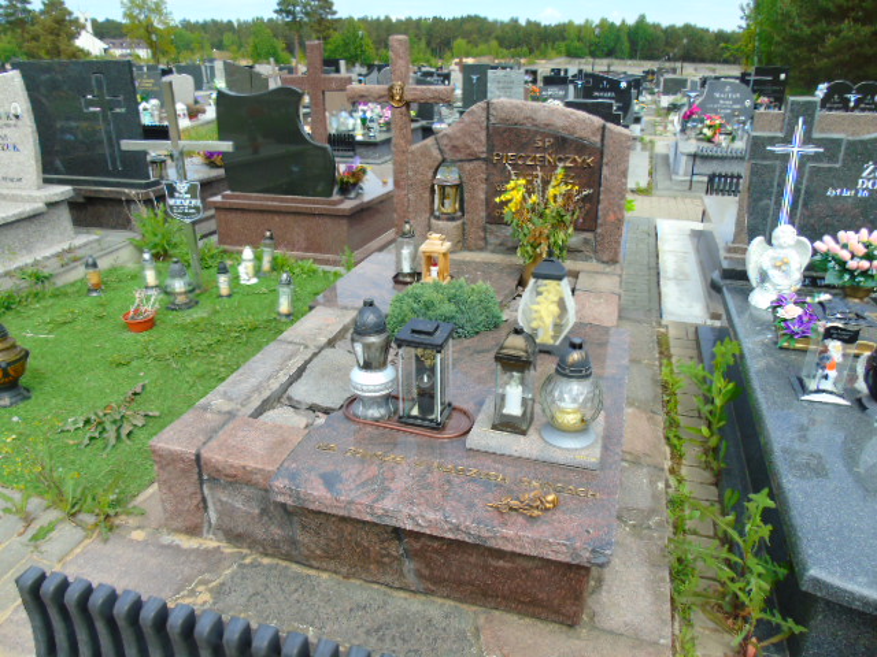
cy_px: 328
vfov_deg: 54.9
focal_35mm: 25
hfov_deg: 69.4
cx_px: 438
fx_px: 633
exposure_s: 1/500
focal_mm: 4.4
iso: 80
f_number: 3.4
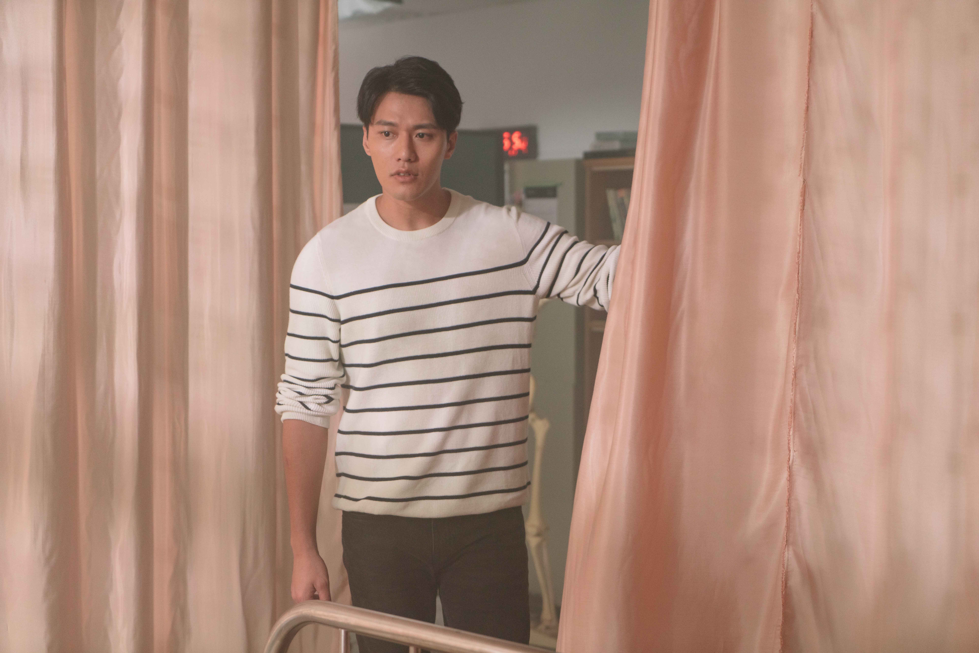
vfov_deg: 19.5
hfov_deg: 28.8
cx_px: 490
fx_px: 1904
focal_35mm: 70
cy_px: 326
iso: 1600
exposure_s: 1/160
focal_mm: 70
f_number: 4
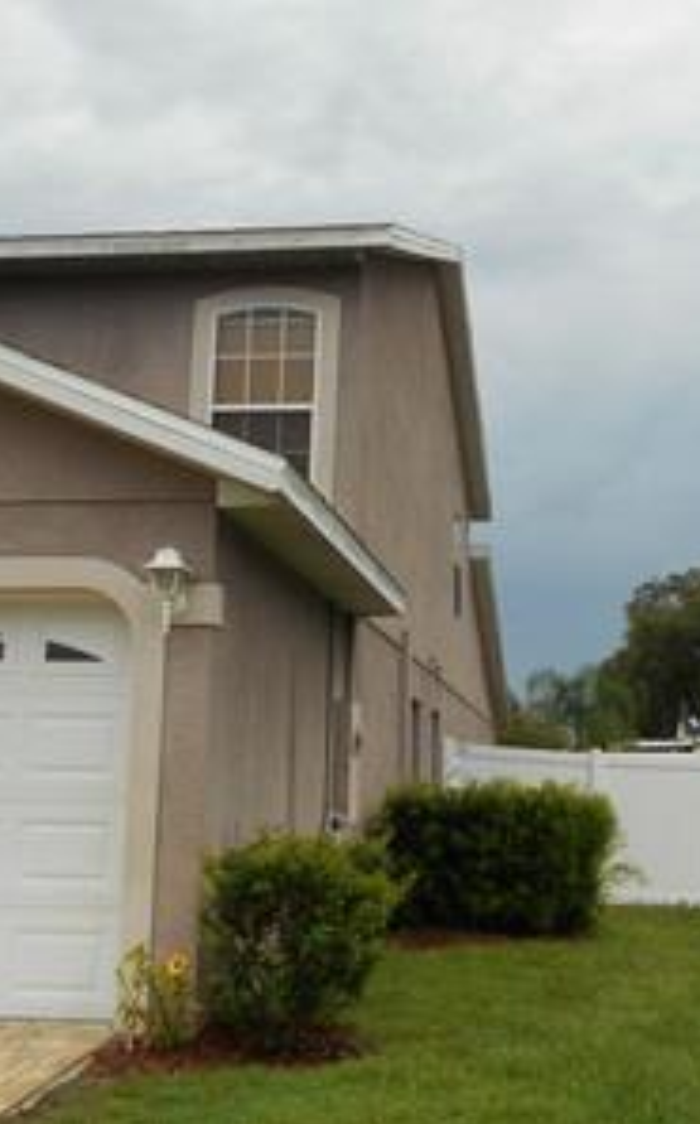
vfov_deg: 49.3
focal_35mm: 40
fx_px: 1224
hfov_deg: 31.6
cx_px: 477
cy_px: 564
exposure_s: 1/320
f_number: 3.4
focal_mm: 5.1
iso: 80
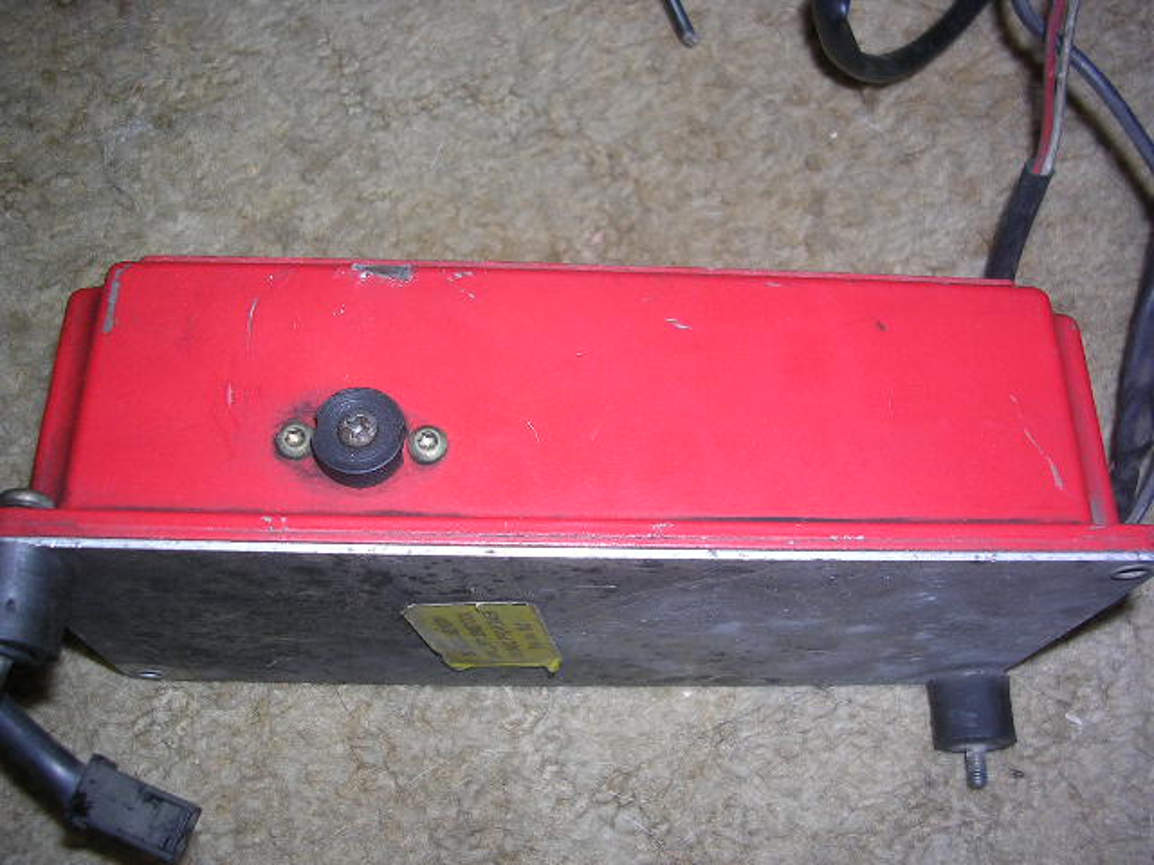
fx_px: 1267
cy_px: 432
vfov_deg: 37.7
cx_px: 577
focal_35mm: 38
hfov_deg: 49.0
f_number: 2.8
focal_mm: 5.8
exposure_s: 1/60.1
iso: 50
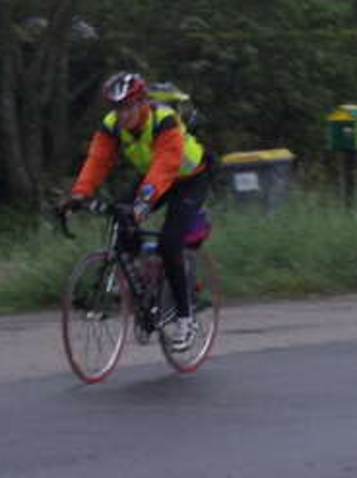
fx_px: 4711
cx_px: 157
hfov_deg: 4.3
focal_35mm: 342
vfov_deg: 5.8
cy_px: 107
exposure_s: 1/50
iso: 200
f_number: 6.8
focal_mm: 20
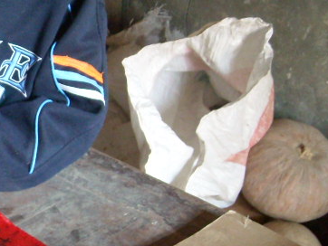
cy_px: 152
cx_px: -95
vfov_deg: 14.9
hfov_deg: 18.5
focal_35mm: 99
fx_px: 939
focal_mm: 5.7
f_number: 2.8
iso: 400
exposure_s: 1/52
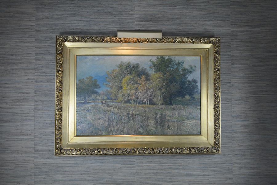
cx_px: 138
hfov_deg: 53.1
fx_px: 277
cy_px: 92
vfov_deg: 36.9
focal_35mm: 36
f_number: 4.2
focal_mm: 24
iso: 400
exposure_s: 1/80
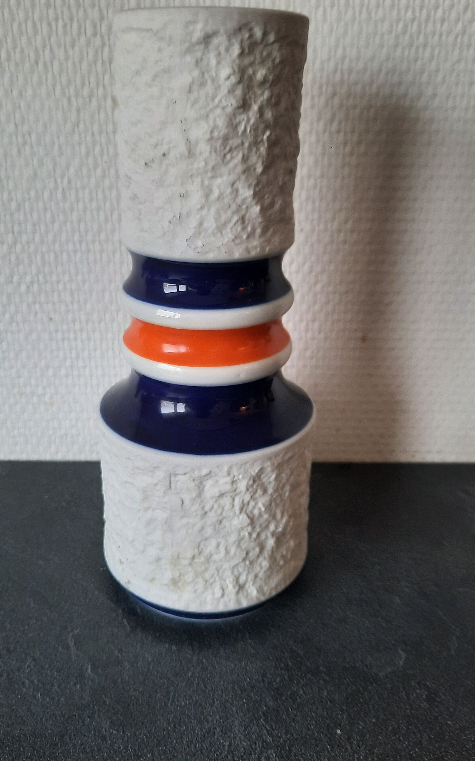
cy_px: 363
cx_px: 217
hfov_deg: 40.6
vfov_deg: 61.2
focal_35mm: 31
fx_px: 642
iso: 80
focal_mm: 4.6
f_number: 2
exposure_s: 1/50
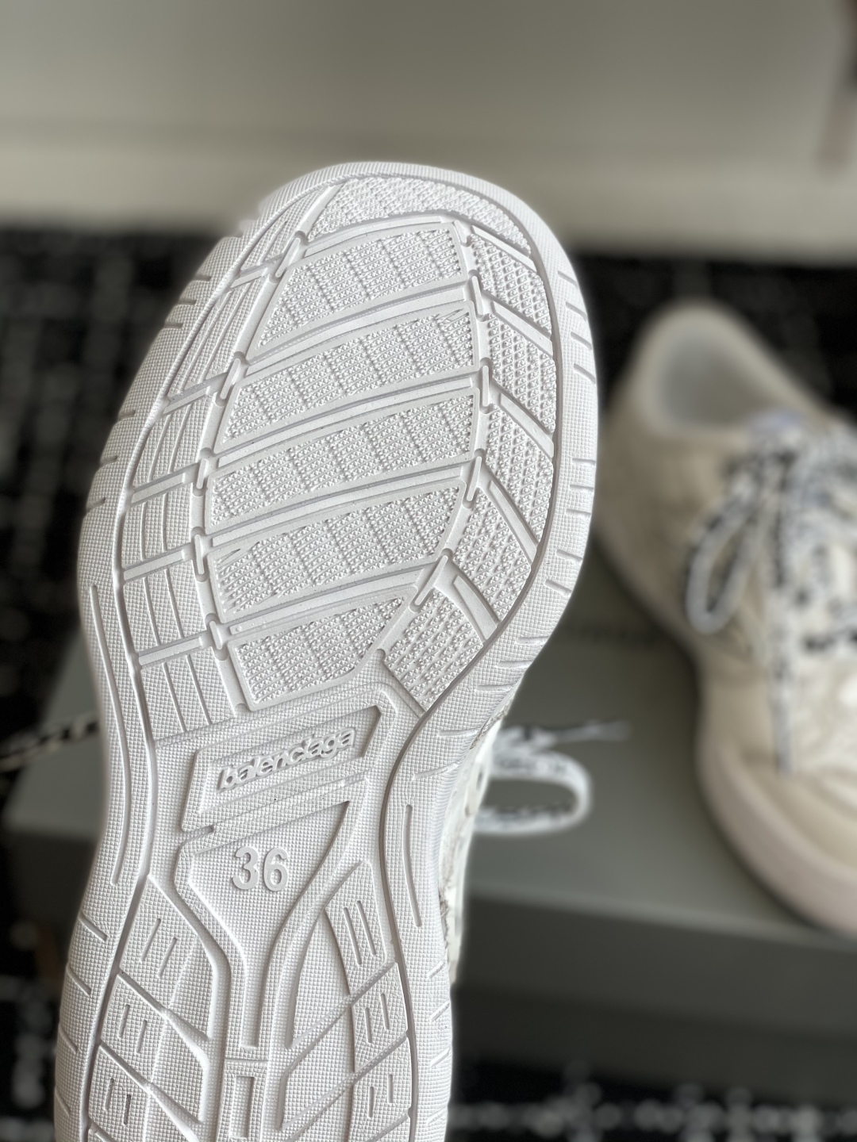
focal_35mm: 52
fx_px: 1717
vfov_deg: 36.8
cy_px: 571
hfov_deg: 28.0
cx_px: 428
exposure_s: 1/361
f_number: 2
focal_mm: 6
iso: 20
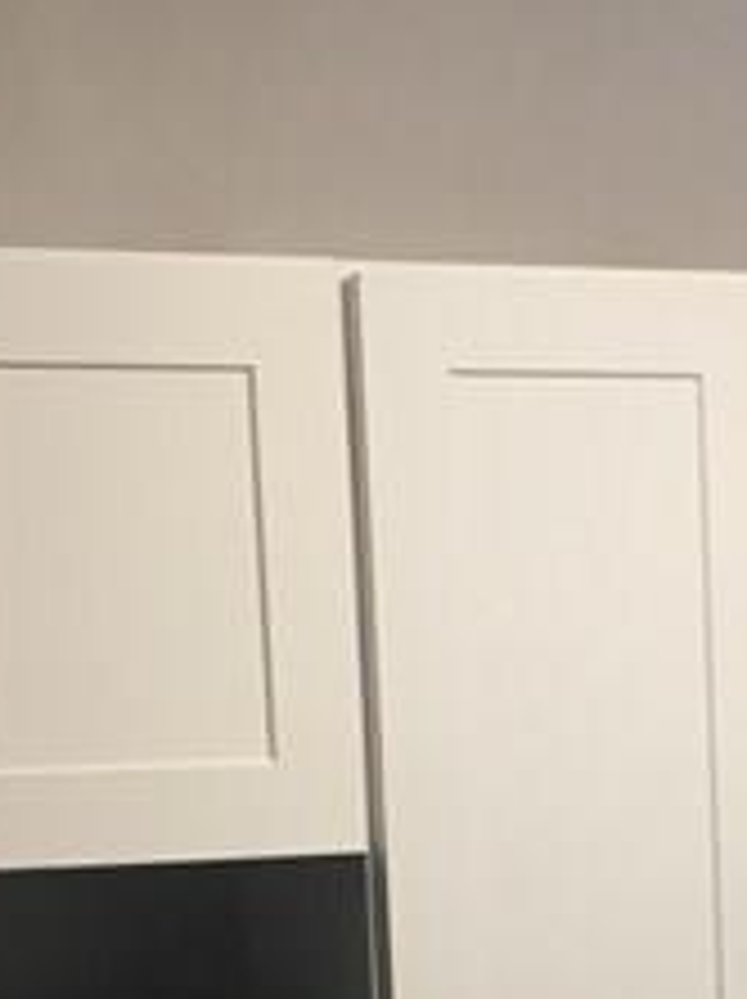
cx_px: 873
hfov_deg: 10.9
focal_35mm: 134
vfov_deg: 14.1
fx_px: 3863
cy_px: 1346
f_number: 2.2
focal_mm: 4.15
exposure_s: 1/30
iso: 50
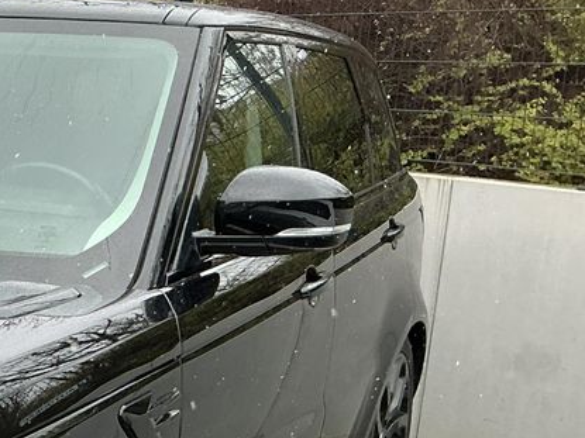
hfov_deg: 21.2
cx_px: -238
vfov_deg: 17.7
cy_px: 442
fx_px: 1368
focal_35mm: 81
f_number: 1.8
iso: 20
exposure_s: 1/100
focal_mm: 3
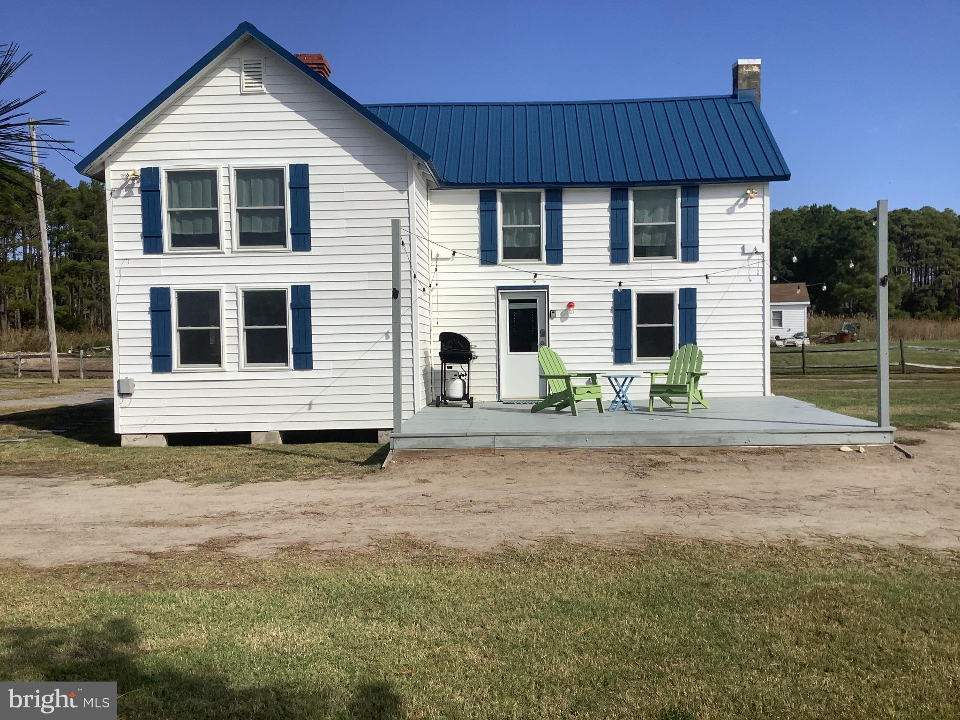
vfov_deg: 45.4
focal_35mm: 31
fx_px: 860
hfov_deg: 58.4
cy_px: 360
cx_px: 480
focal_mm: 3.3
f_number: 2.4
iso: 25
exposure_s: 1/2469
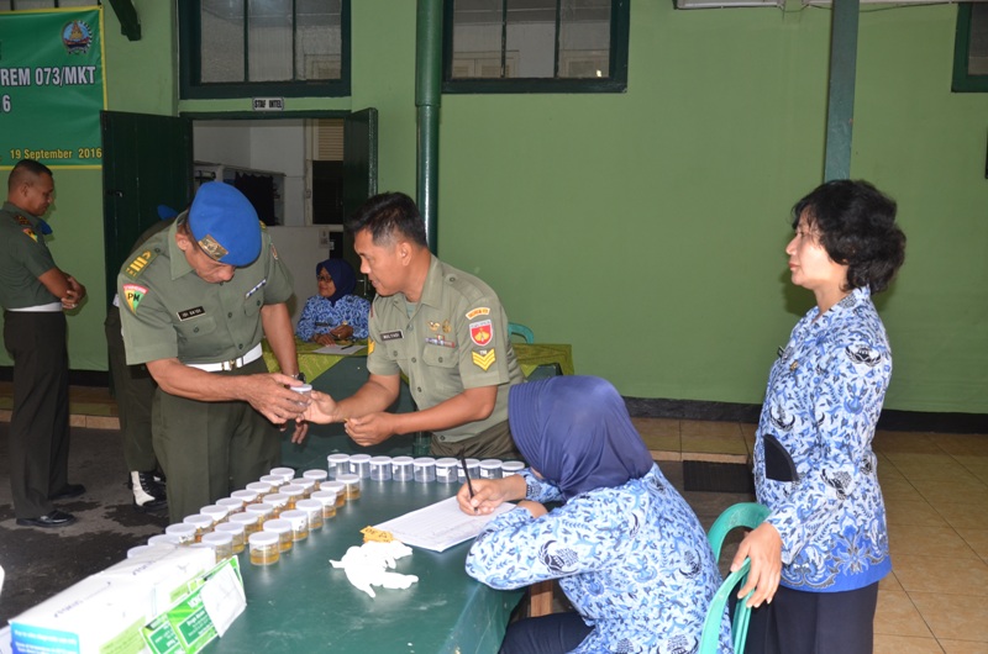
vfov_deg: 39.8
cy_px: 327
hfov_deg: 57.3
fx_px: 904
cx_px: 494
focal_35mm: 33
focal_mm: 22
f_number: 4
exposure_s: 1/100
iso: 360
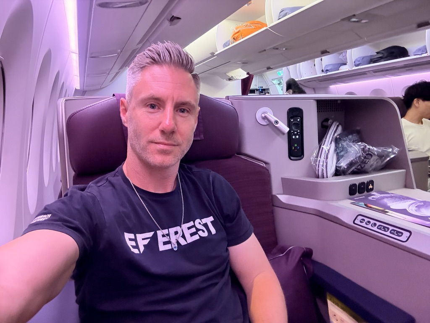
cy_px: 162
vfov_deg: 58.9
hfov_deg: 73.9
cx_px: 215
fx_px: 286
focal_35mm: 23
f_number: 1.9
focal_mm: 2.69
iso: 640
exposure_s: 1/29
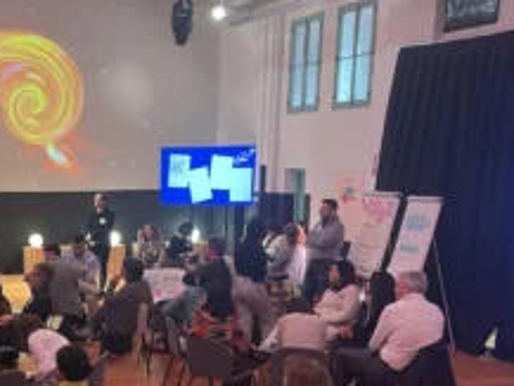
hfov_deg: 33.5
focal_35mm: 55
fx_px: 817
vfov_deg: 25.9
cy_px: 330
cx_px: 73
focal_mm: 4.2
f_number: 1.6
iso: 500
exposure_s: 1/47
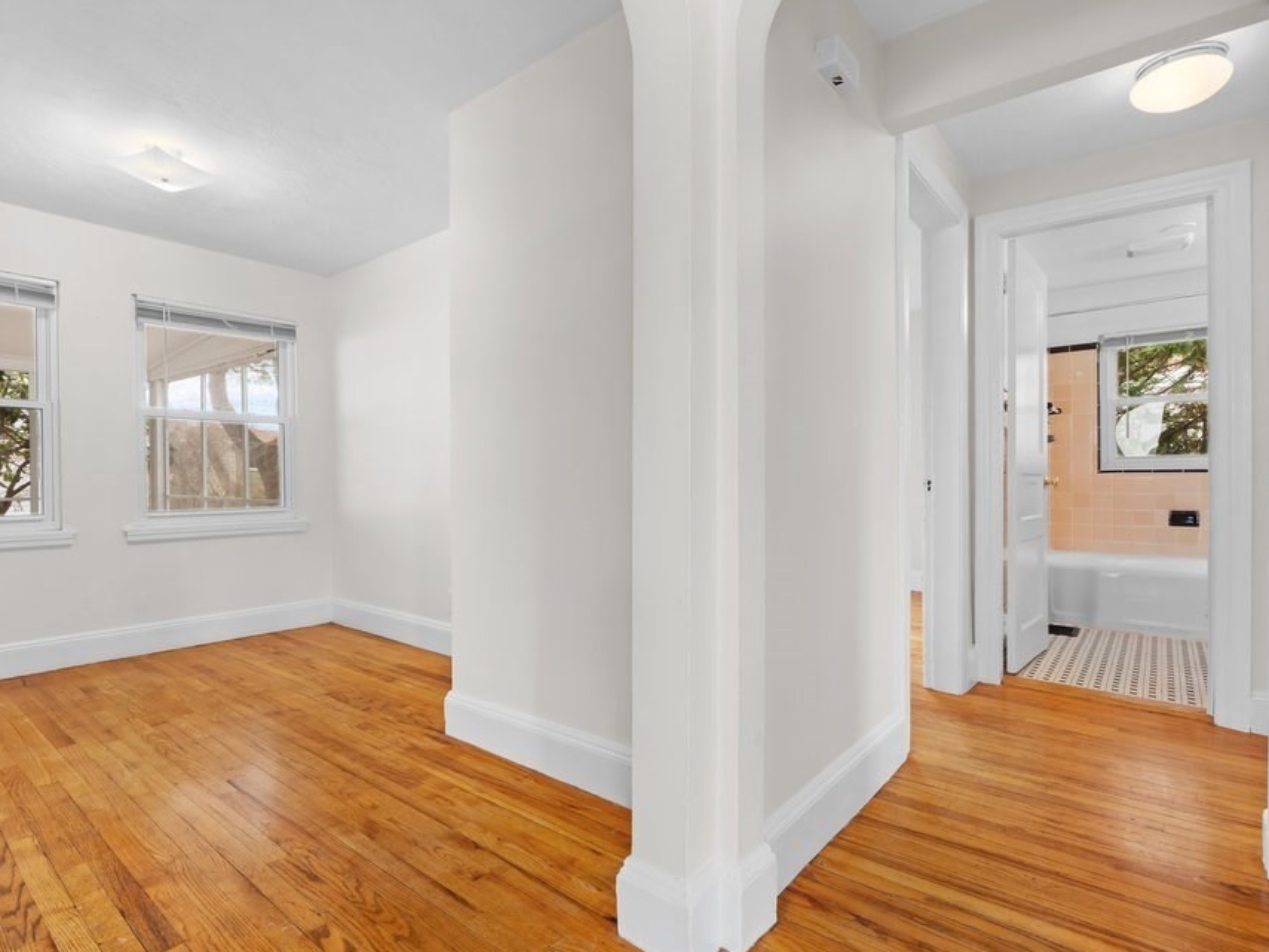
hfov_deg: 87.6
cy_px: 482
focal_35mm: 18
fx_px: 660
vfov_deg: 71.6
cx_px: 585
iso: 320
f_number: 9
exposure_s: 1
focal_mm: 16
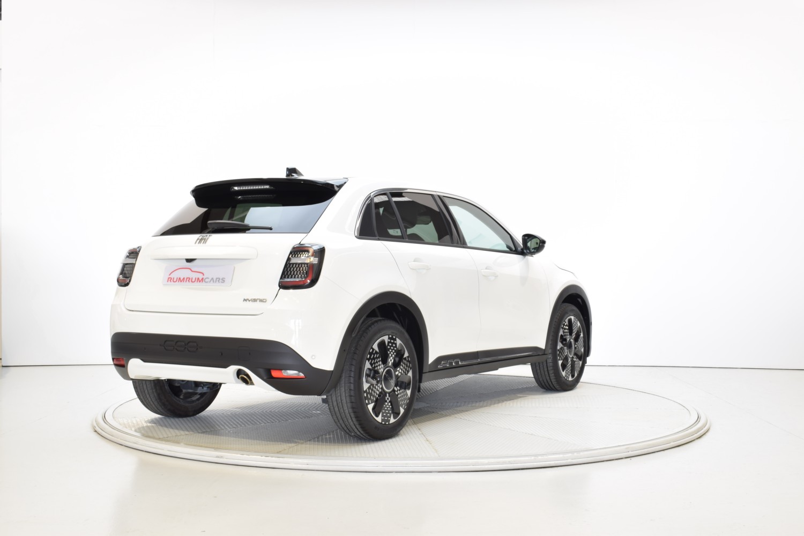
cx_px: 402
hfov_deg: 43.6
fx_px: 1005
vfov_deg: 29.9
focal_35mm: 45
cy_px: 268
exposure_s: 1/1.6
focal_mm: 30
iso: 100
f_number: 14
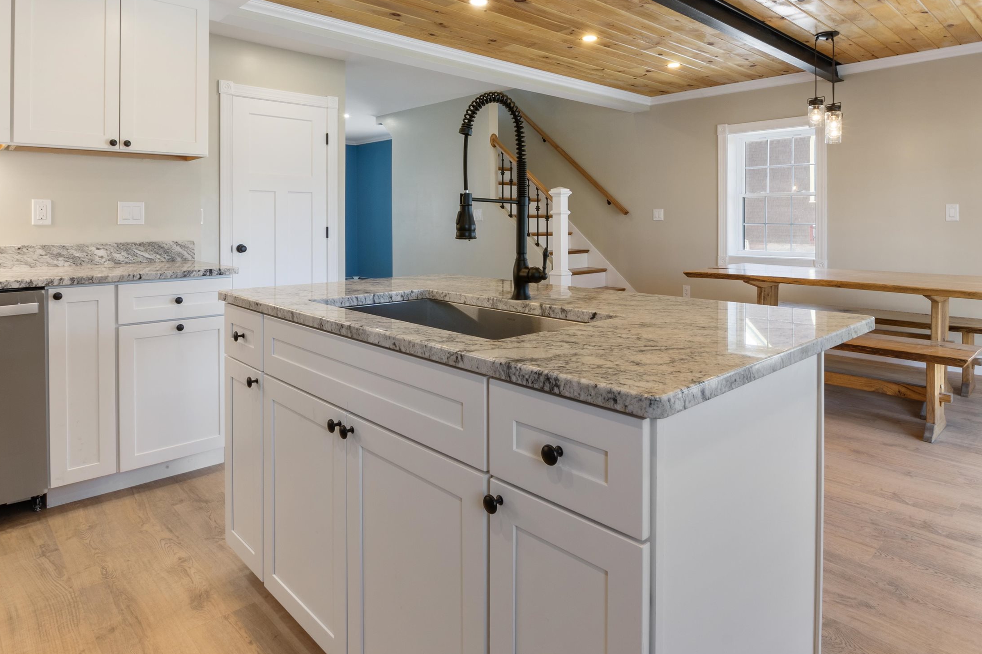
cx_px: 495
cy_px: 208
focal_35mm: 21
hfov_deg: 81.2
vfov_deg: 57.9
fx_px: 573
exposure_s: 1/2.5
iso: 64
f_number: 11
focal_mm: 10
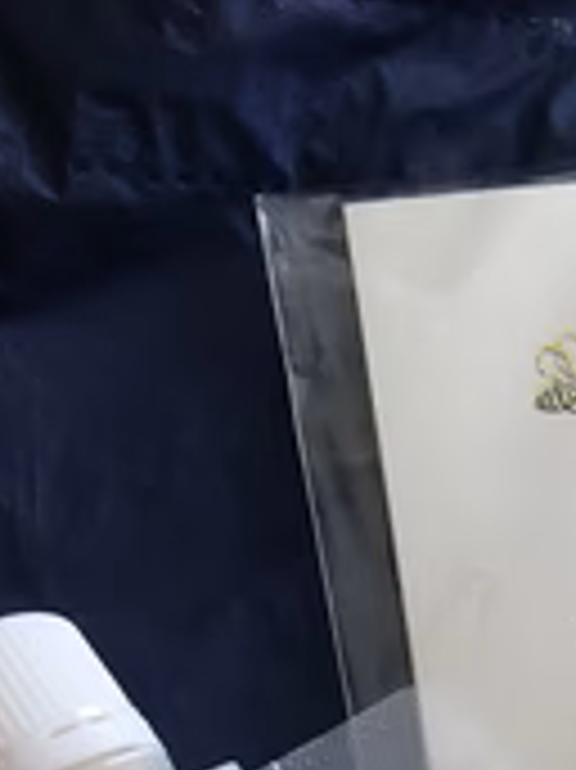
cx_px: 572
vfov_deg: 26.0
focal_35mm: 68
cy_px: 883
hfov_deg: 20.9
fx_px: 1511
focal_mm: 4.15
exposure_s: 1/40
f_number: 2.2
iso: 32
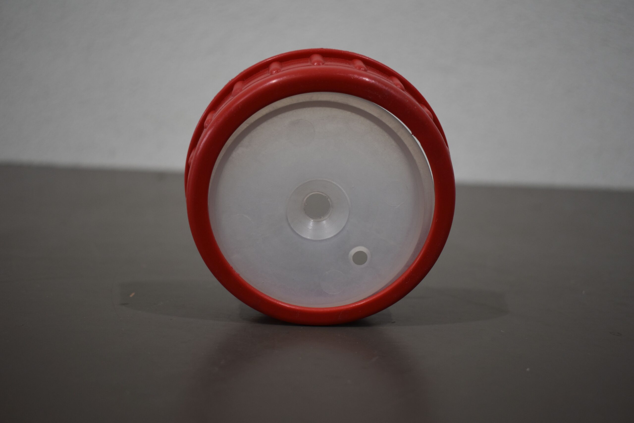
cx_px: 317
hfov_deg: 47.9
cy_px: 212
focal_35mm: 40
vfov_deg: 33.0
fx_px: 713
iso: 450
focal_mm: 27
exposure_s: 1/250
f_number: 4
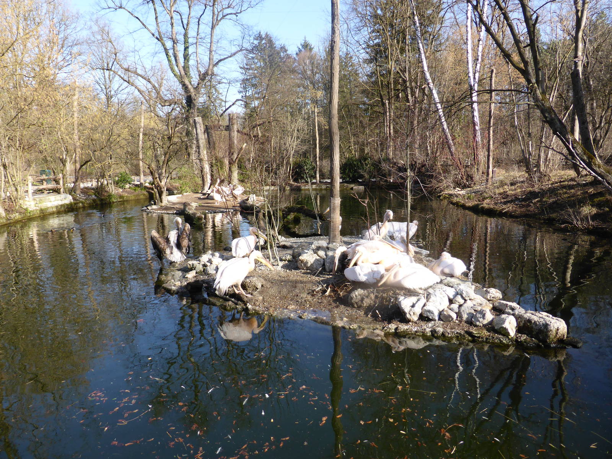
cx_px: 306
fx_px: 460
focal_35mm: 26
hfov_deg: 67.3
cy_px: 230
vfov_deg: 53.1
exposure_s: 1/320
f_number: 3.3
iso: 100
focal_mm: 4.4
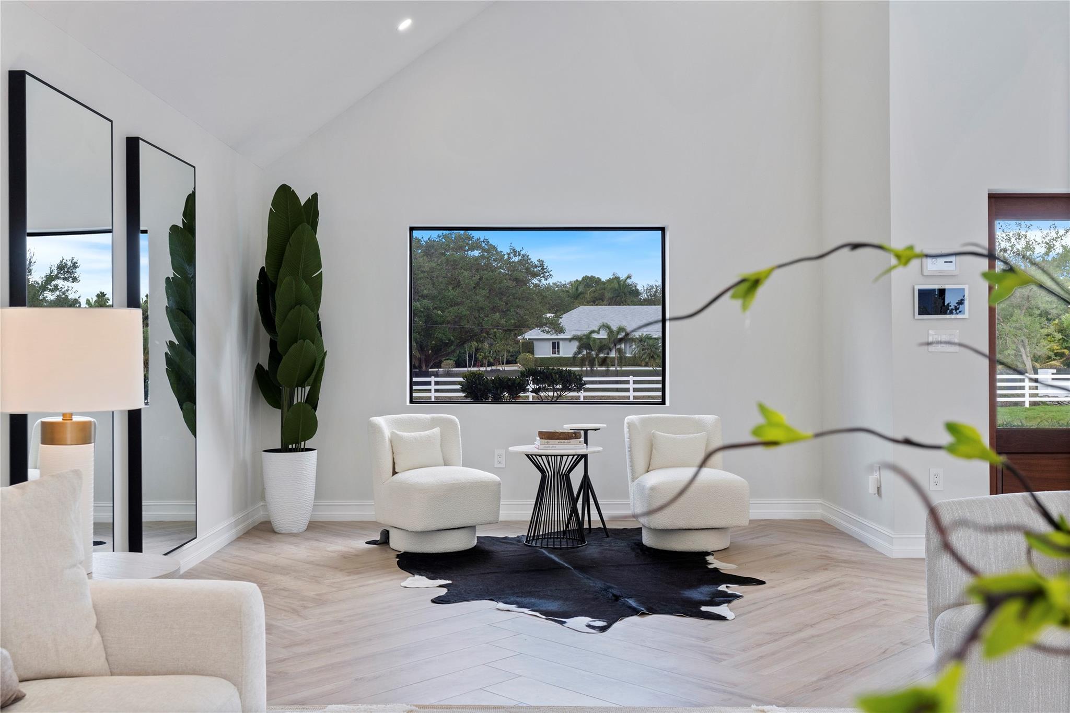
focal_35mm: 35
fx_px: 1040
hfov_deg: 54.4
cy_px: 356
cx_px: 535
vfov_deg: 37.8
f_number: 9
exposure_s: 1/20
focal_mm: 35
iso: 800
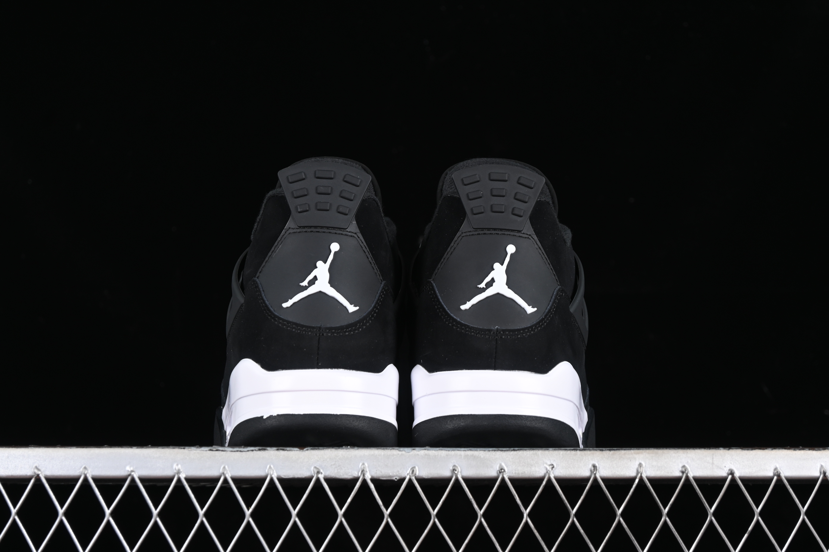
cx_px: 414
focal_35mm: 75
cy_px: 276
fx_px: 1727
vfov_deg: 18.2
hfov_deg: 27.0
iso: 160
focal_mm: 50
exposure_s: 1/50
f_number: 6.3
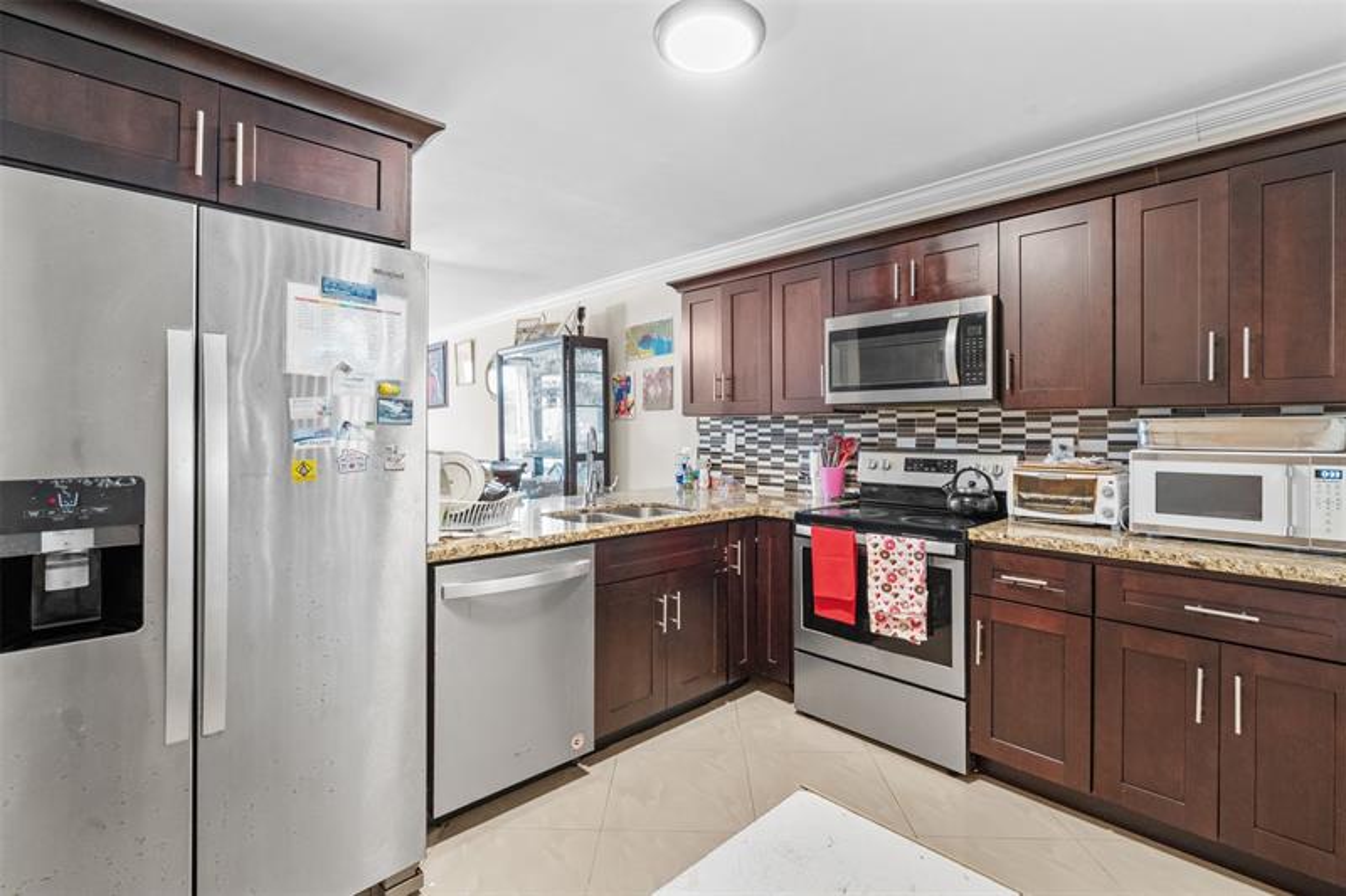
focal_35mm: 16
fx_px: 598
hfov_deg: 96.7
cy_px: 448
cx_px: 673
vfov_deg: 73.7
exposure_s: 1/5
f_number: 9
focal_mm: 16
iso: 3200
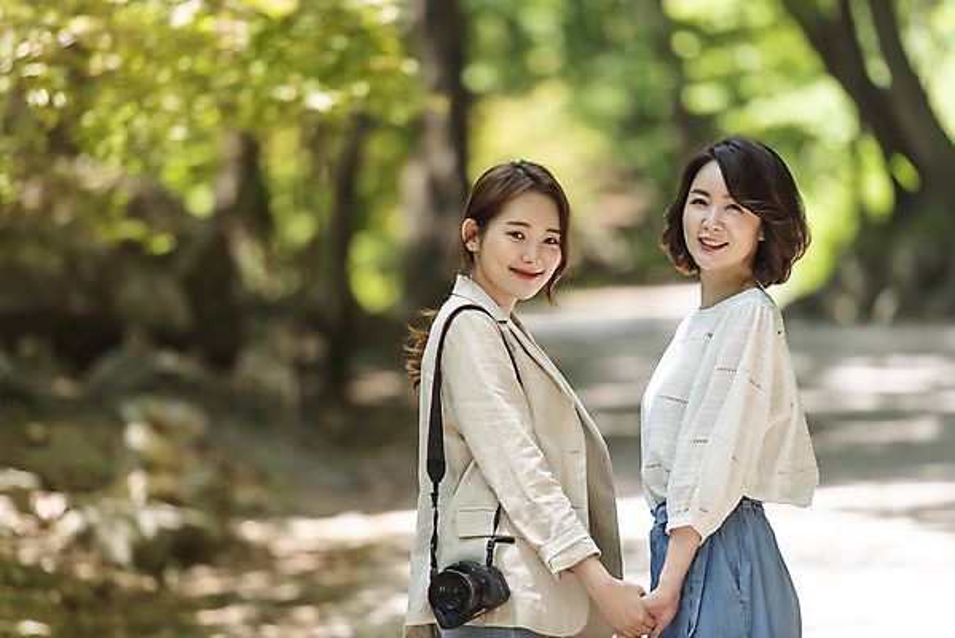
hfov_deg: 10.3
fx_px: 5308
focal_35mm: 200
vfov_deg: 6.9
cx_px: 478
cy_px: 319
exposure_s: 1/500
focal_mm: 200
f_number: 2.8
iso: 400
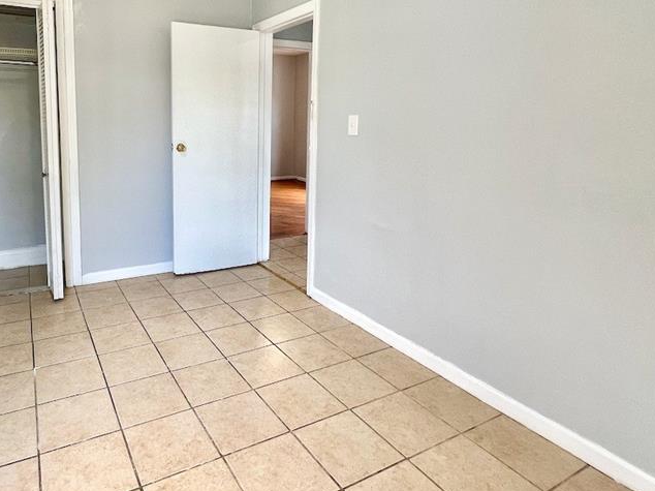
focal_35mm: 21
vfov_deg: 61.9
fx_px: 397
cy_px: 165
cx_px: 230
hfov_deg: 77.0
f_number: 1.8
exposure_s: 1/99
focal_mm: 1.57
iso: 80
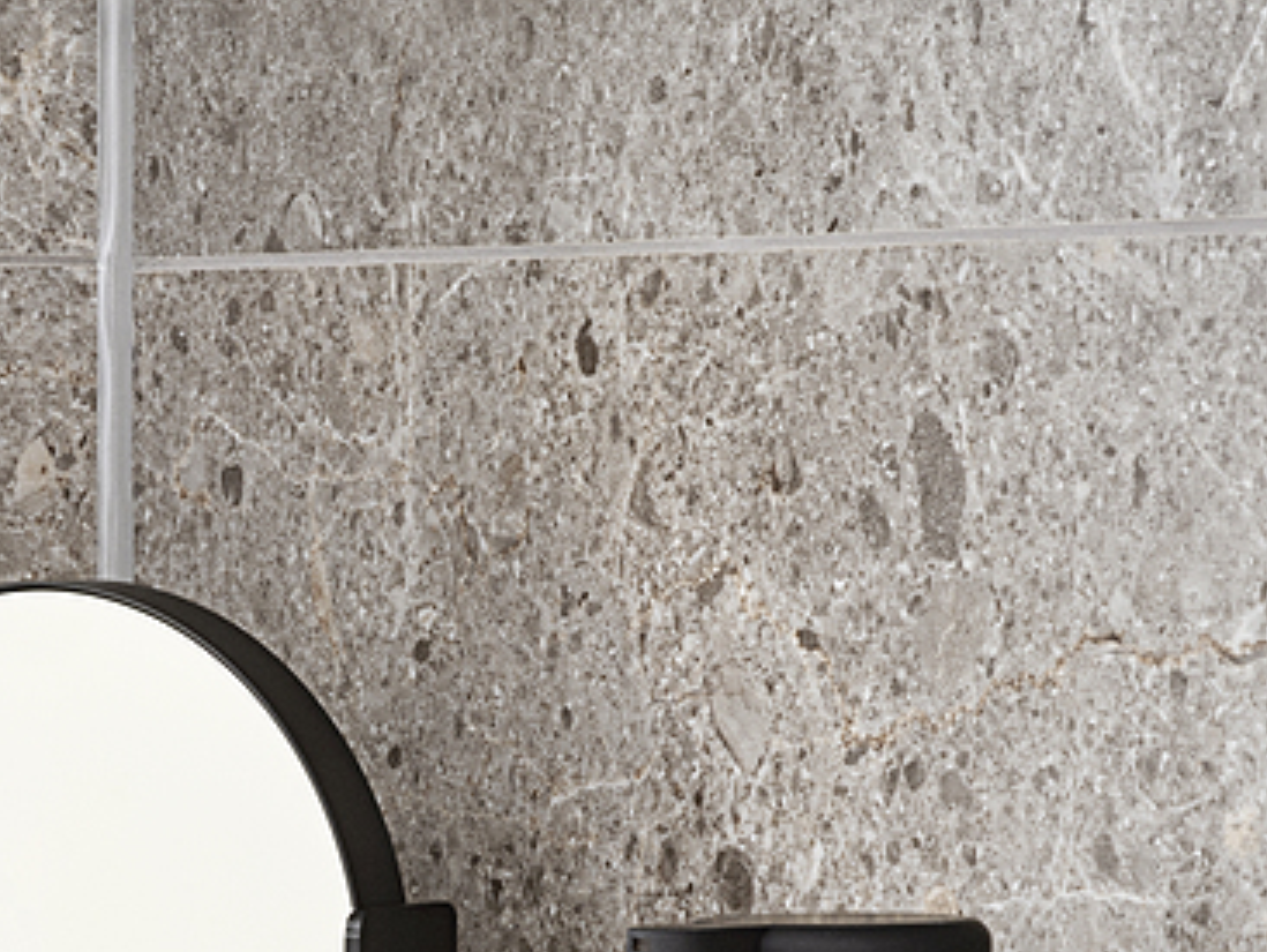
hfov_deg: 9.6
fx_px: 7545
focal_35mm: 206
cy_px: 1066
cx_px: 216
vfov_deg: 7.2
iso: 250
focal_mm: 110
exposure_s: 3
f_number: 20
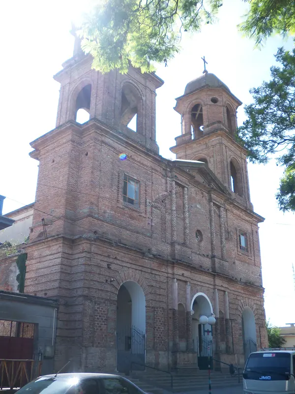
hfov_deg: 37.7
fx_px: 432
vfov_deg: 49.0
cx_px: 148
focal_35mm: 38
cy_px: 197
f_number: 3.5
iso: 80
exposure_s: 1/250
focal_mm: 6.3
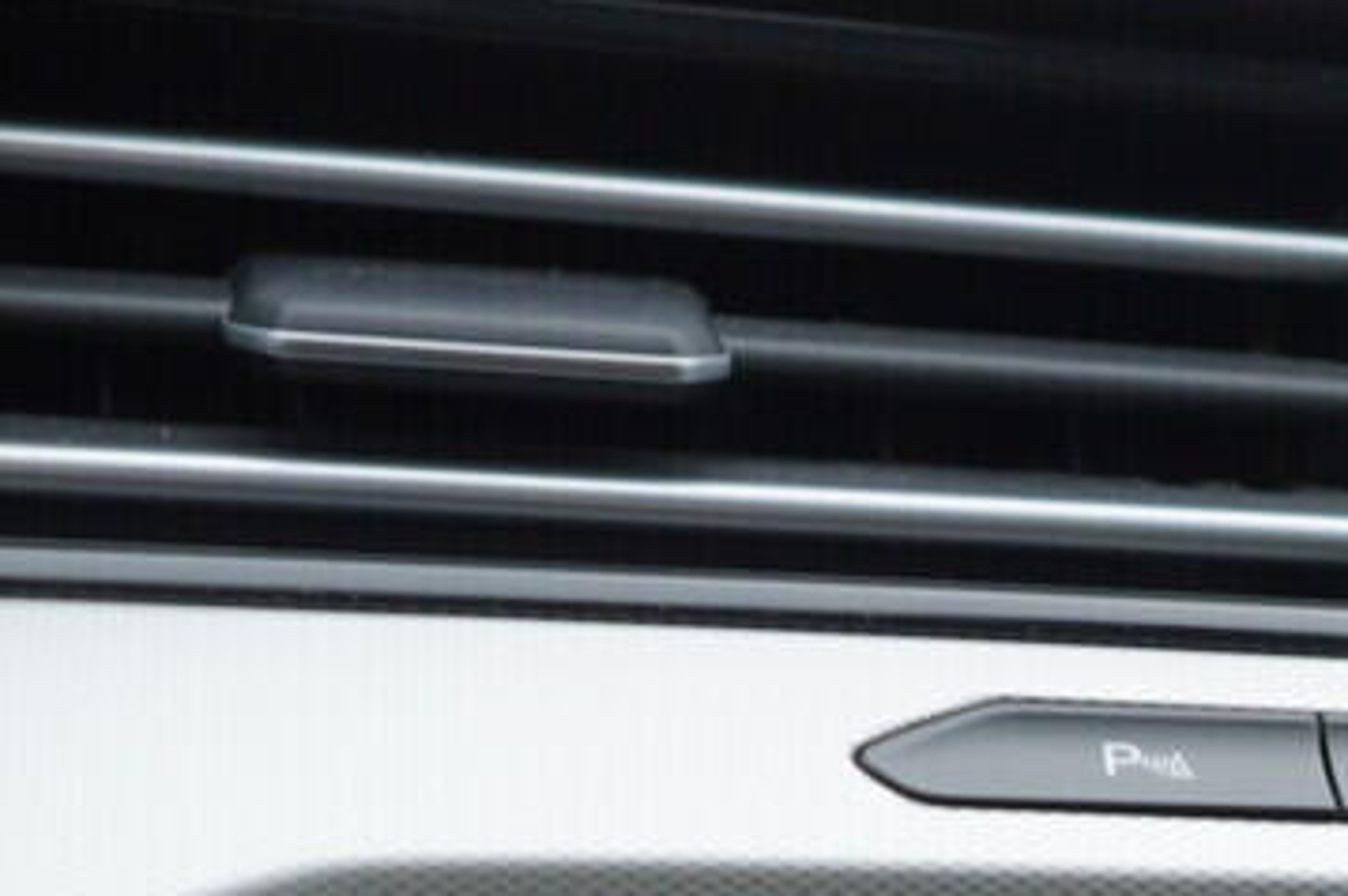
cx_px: 2045
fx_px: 5424
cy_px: 1408
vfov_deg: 9.2
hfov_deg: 13.3
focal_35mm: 145
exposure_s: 1/50
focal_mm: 24
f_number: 3.2
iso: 125
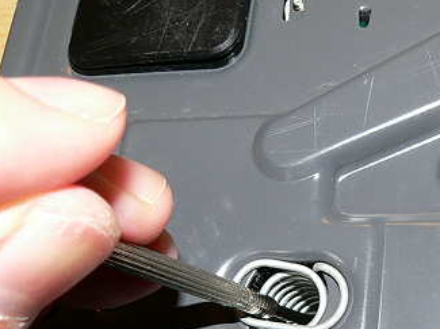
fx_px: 901
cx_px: 353
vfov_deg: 20.5
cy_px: 257
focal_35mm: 71
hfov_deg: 26.9
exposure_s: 1/30
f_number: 4
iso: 100
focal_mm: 6
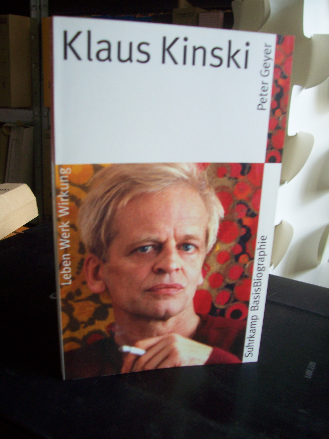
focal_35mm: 34
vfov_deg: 54.0
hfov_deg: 41.8
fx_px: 431
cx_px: 164
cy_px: 220
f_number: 2.7
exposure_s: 1/13
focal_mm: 5.6
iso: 160
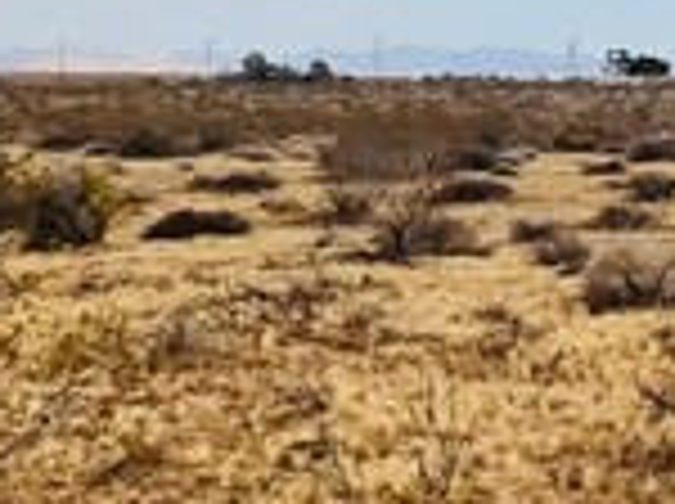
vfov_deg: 16.5
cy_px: 153
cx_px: 698
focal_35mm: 89
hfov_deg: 21.2
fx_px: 1733
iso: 32
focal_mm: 1.57
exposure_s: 1/1754
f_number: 1.8
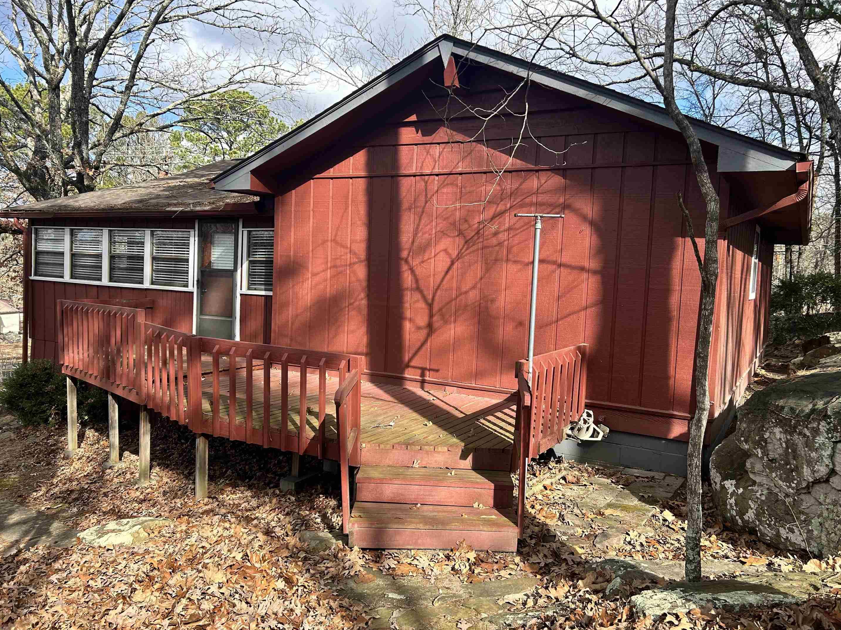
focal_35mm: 28
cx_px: 419
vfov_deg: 49.7
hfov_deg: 63.5
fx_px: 680
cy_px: 311
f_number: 1.5
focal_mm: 5.7
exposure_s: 1/1224
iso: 50
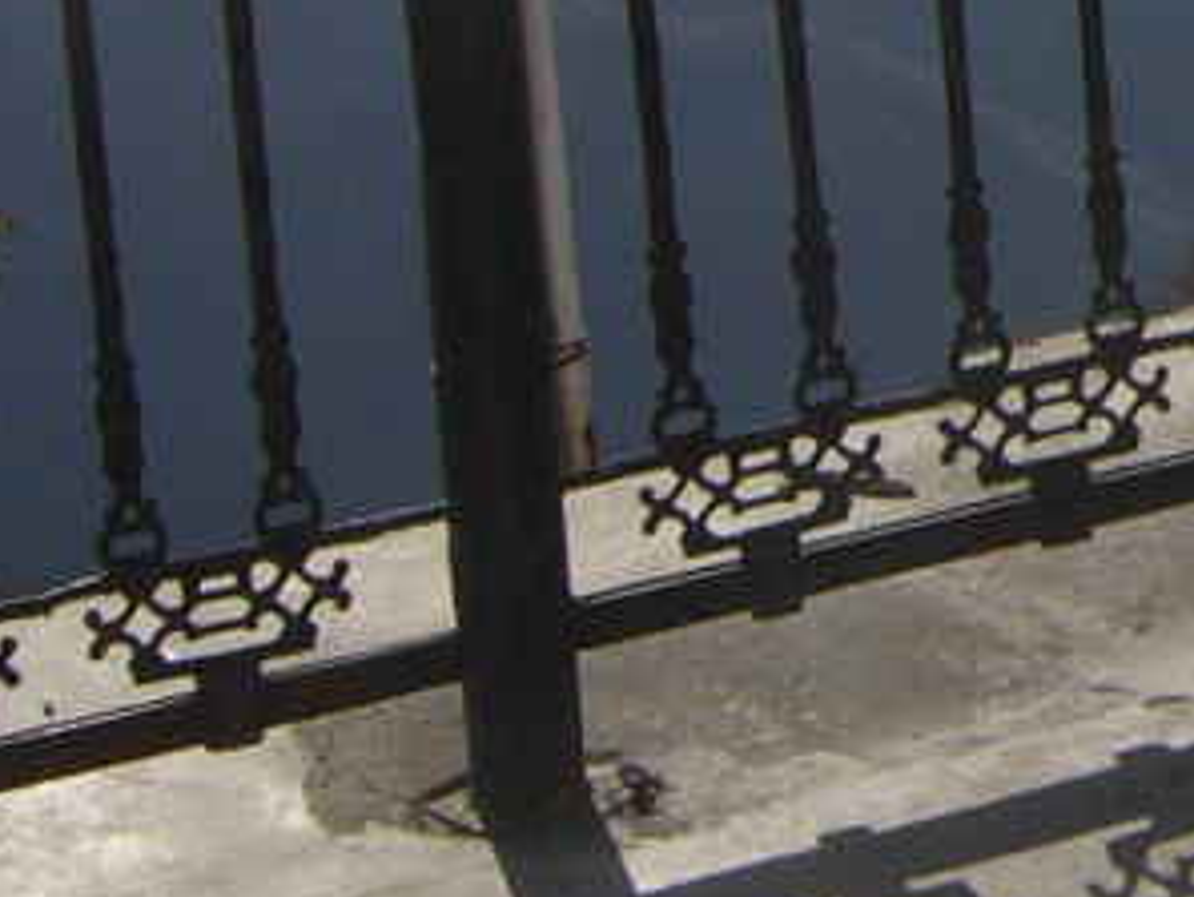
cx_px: 2223
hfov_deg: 10.2
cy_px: -714
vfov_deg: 7.9
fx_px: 6280
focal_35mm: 182
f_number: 6.1
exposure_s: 1/527
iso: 50
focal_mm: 7.5
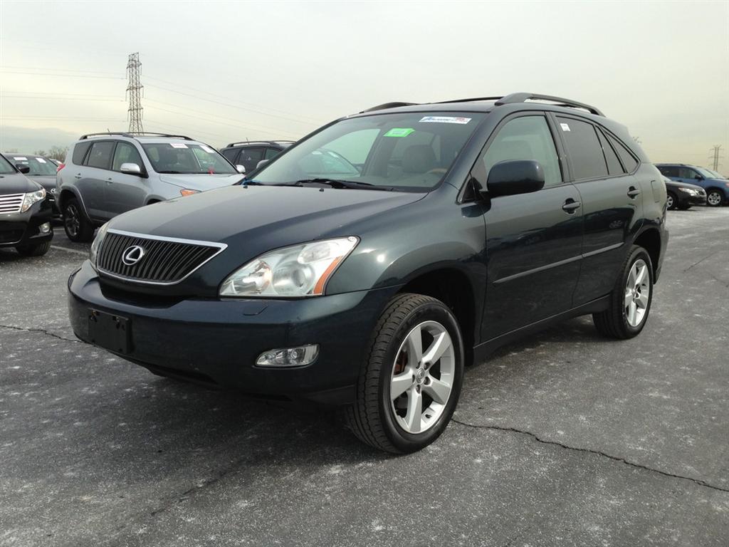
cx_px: 364
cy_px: 274
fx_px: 695
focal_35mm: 33
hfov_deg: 55.4
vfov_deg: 42.9
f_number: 2.4
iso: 50
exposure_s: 1/1106
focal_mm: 4.13
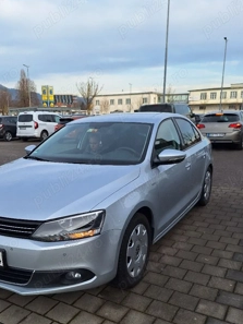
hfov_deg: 45.0
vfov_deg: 57.9
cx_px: 89
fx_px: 290
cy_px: 192
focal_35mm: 31
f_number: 1.8
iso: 40
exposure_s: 1/1111
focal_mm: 5.54
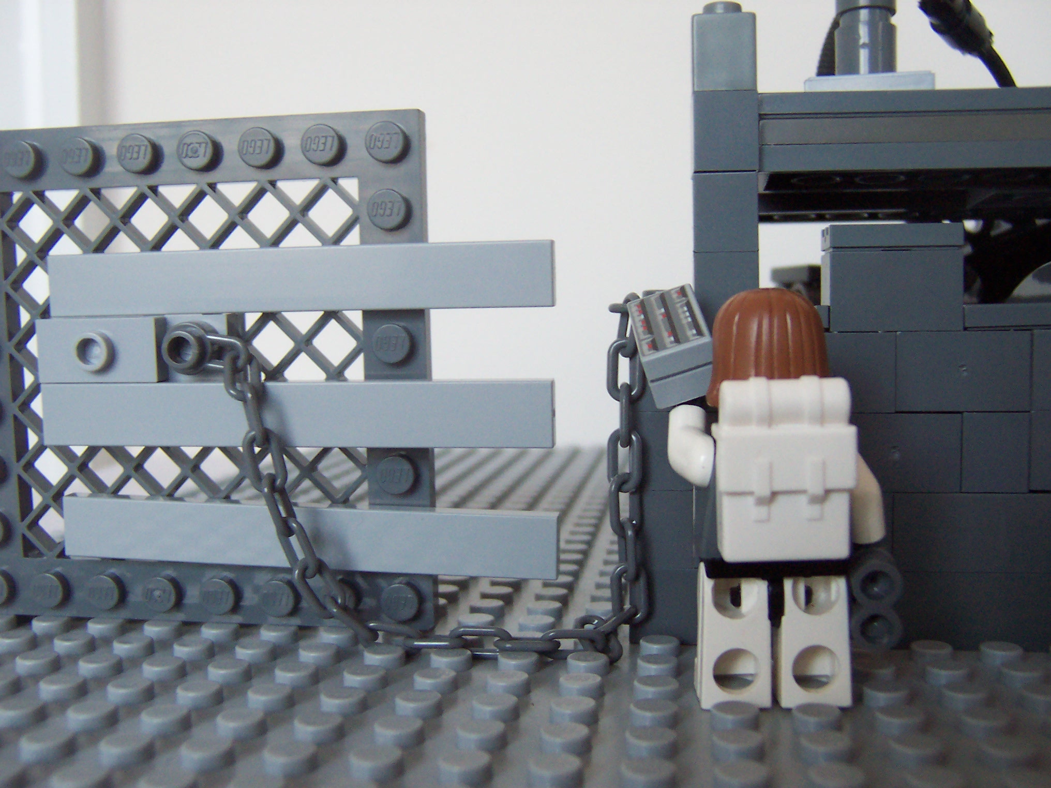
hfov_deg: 51.4
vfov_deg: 39.7
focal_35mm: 36
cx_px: 526
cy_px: 394
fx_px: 1093
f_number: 2.8
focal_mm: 5.6
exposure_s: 1/20
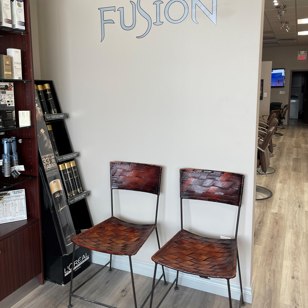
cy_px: 135
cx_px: 154
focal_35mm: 31
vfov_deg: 52.4
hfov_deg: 52.5
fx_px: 312
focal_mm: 4.2
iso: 50
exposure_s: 1/120
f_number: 1.6
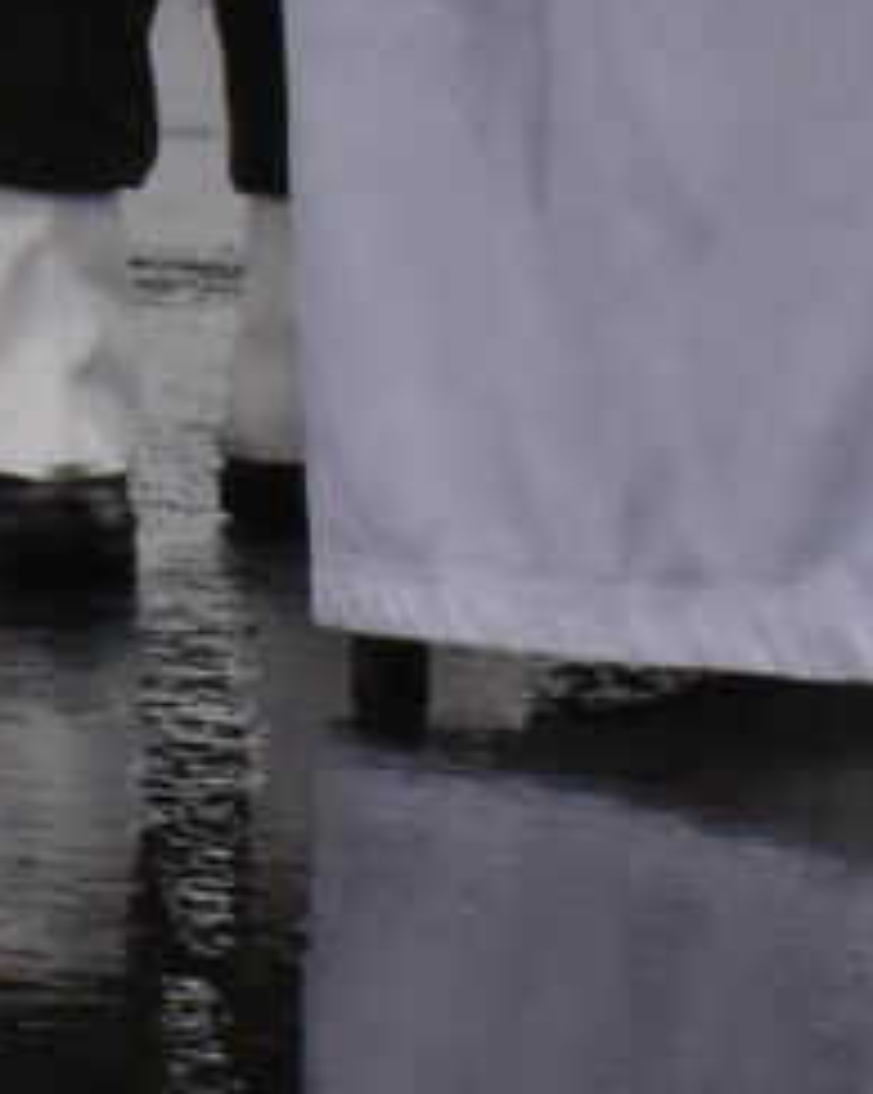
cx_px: -1602
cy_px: -1510
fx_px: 14390
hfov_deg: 3.4
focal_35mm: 445
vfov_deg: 4.3
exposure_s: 1/500
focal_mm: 30
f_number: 8
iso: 640
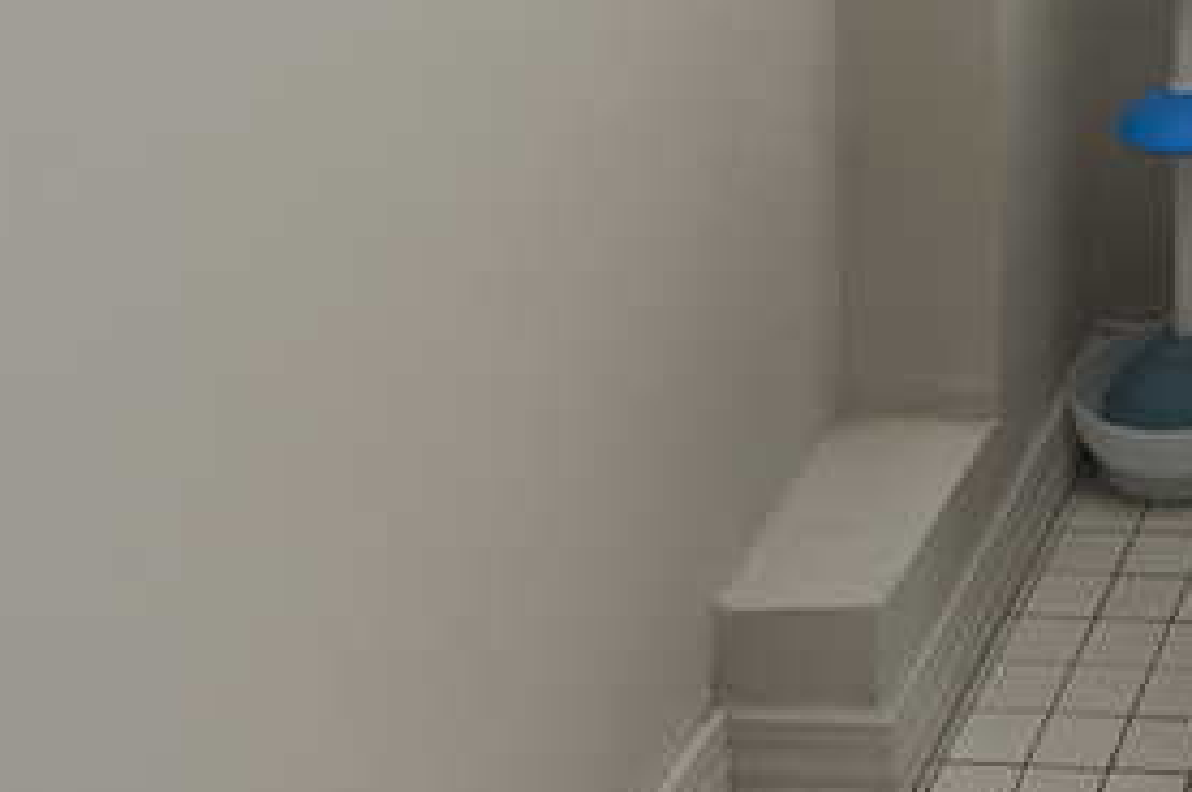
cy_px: -1123
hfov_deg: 19.9
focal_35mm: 88
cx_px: 1814
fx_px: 2910
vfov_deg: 12.2
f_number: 8
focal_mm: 15
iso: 400
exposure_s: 1
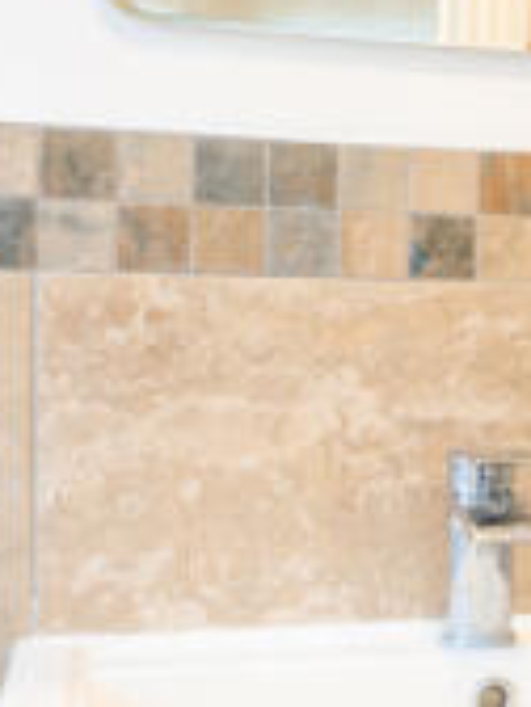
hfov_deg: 13.2
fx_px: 1923
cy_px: 402
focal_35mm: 94
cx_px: 1117
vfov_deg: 20.9
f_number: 11
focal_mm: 16
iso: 400
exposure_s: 1/1.67
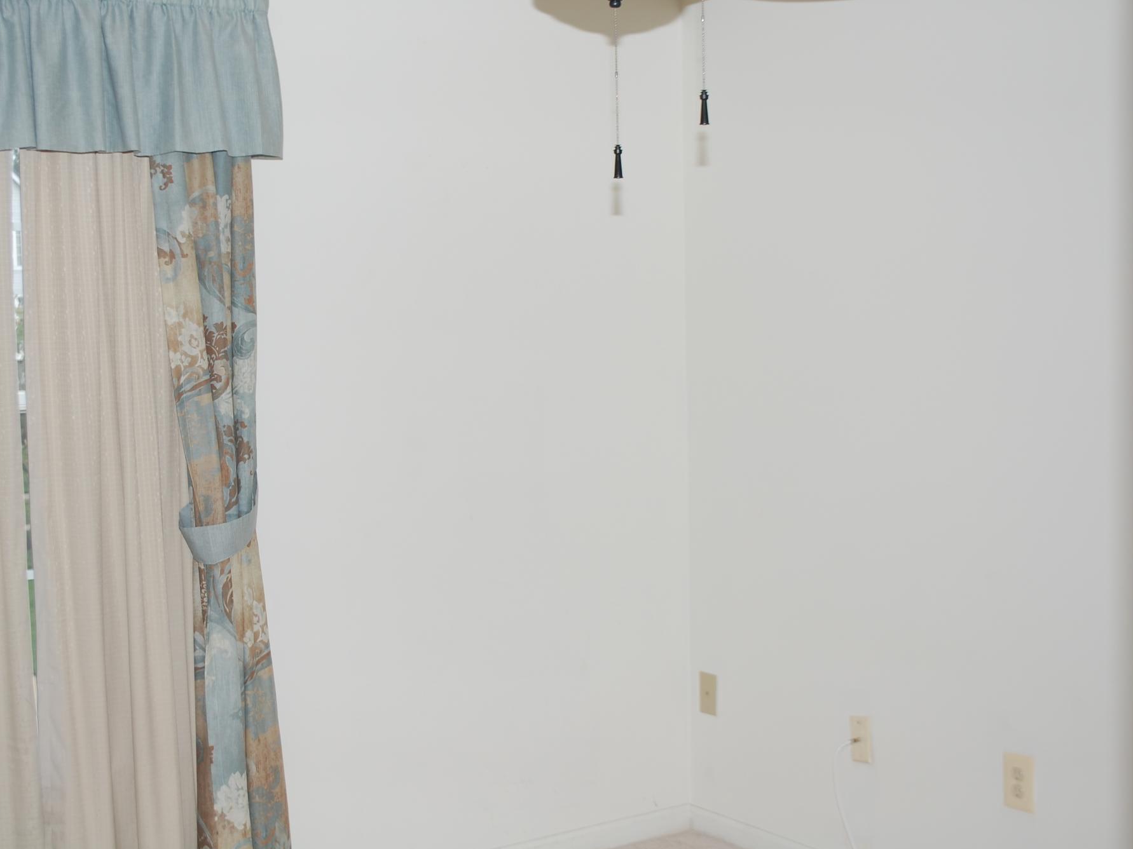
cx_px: 509
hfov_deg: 36.1
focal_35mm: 53
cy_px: 422
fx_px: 1734
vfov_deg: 27.5
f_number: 5
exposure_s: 1/60
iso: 200
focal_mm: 32
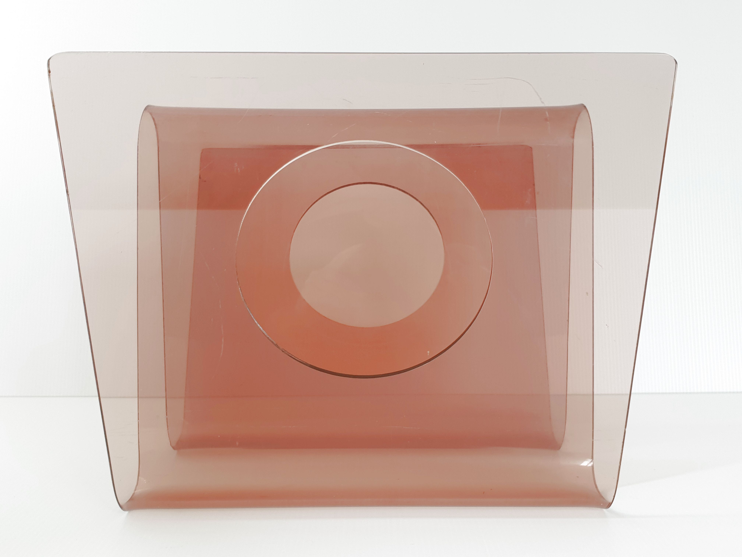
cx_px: 371
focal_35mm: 26
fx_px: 557
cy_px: 278
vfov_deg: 53.1
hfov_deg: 67.3
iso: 80
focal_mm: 4.3
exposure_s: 1/50
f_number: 2.4
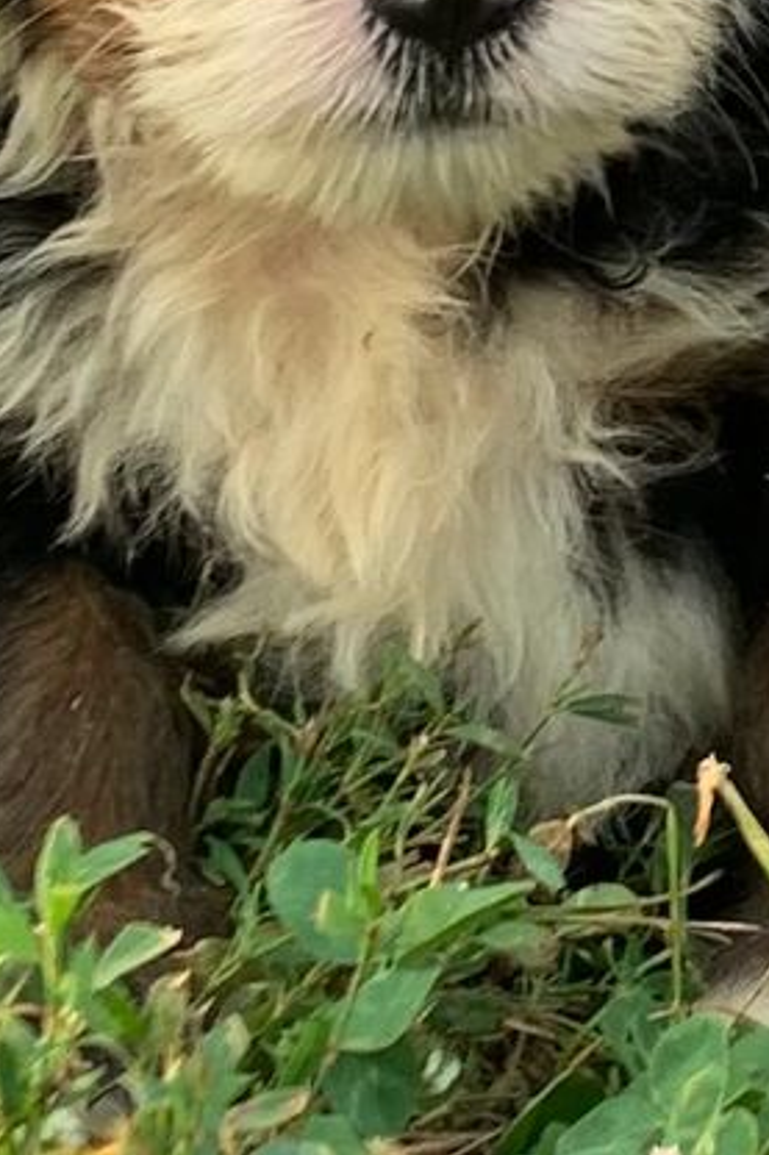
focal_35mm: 52
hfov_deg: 25.9
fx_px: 1667
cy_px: 135
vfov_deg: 36.1
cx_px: 502
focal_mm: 4.25
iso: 25
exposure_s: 1/121
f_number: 1.8
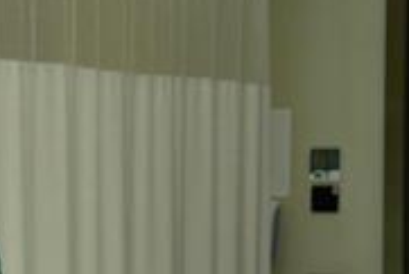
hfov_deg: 14.8
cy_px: 238
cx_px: -176
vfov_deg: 10.5
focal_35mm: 130
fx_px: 1478
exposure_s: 1/80
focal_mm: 45
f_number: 4
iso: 320
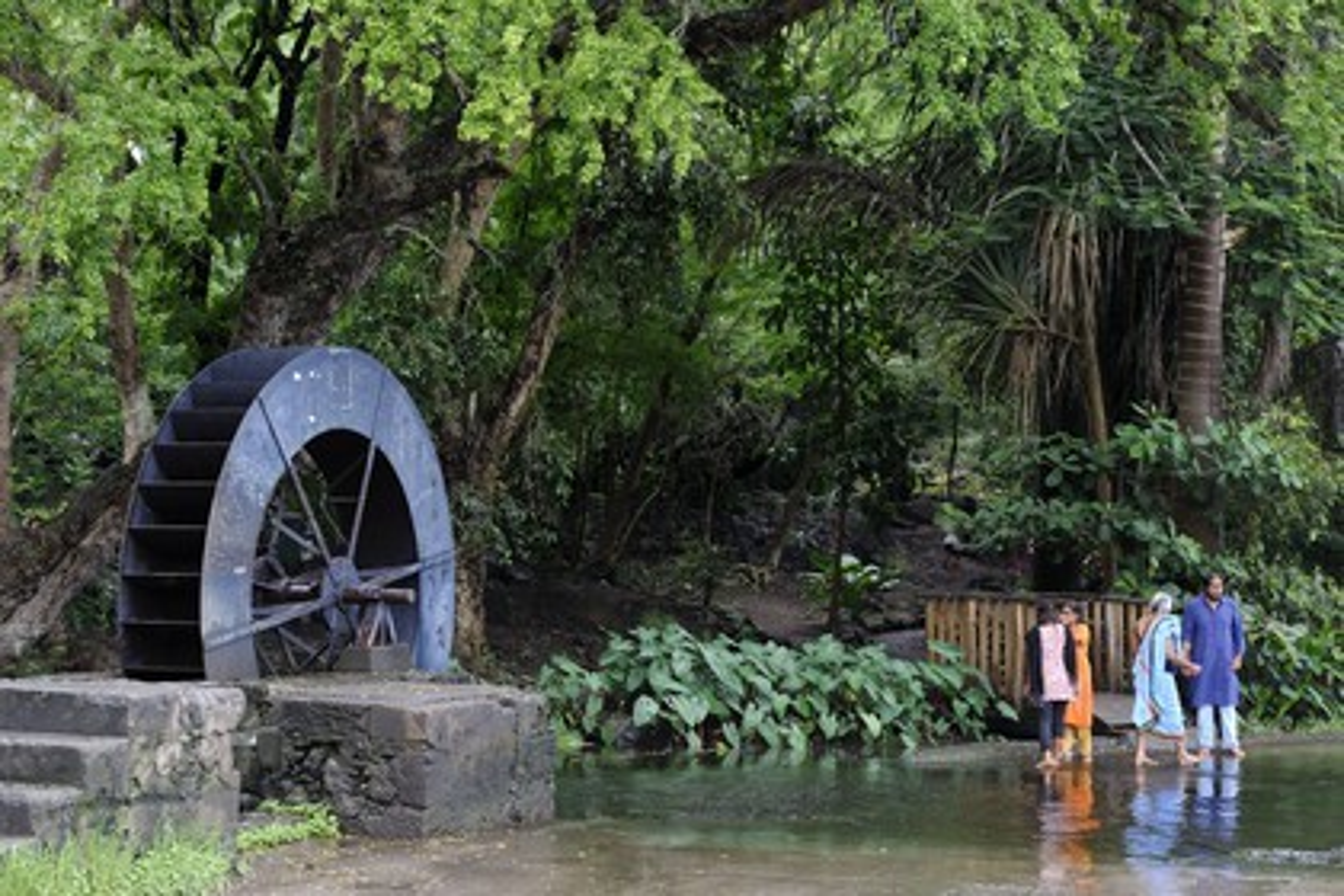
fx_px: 2314
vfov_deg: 21.9
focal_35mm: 62
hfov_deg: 32.4
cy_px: 448
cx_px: 672
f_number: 7.1
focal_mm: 62
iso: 800
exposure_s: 1/160
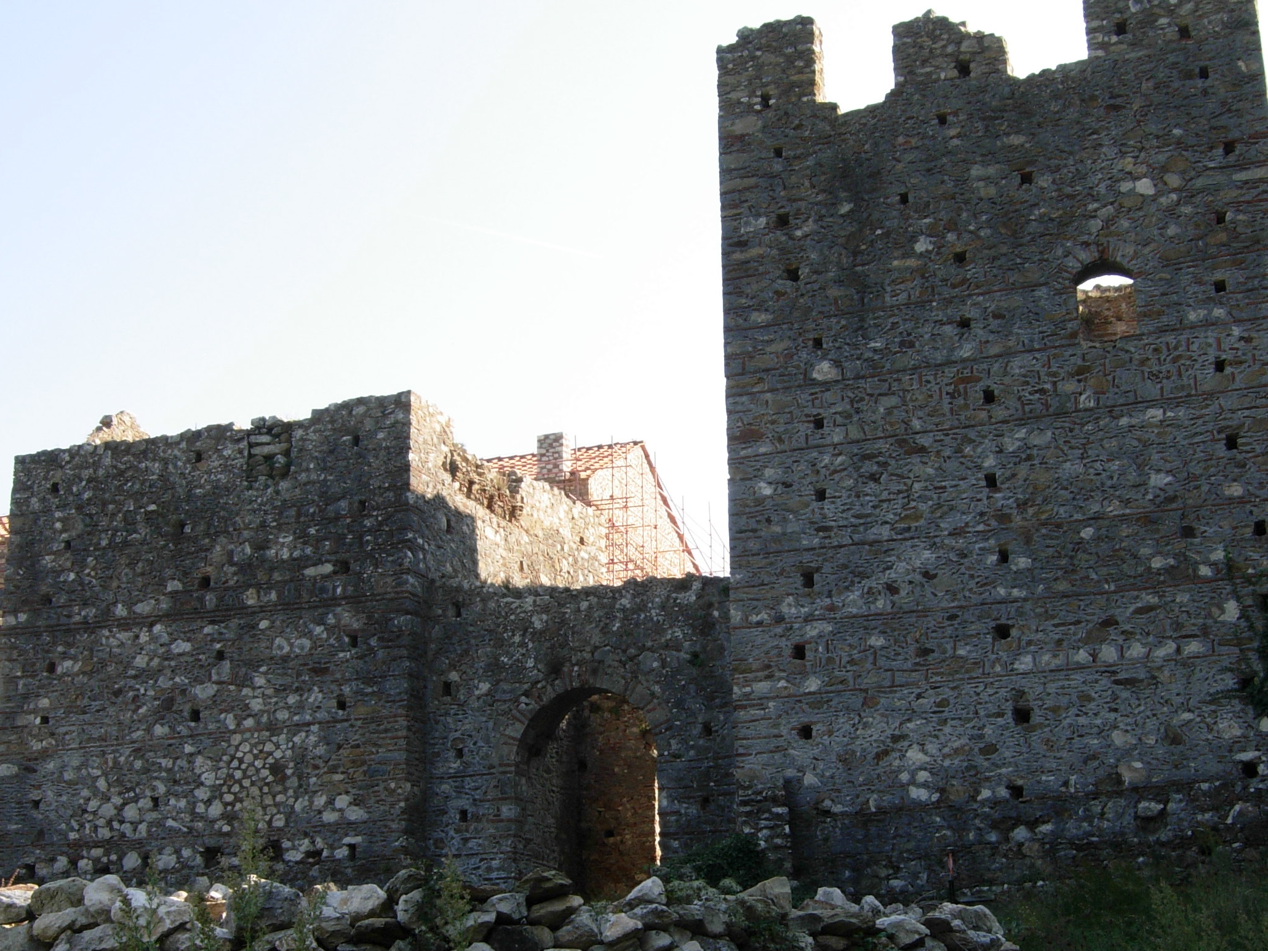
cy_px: 605
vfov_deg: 25.6
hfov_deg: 33.8
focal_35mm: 57
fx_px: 2088
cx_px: 682
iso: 50
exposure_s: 1/161
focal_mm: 7.5
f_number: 4.8
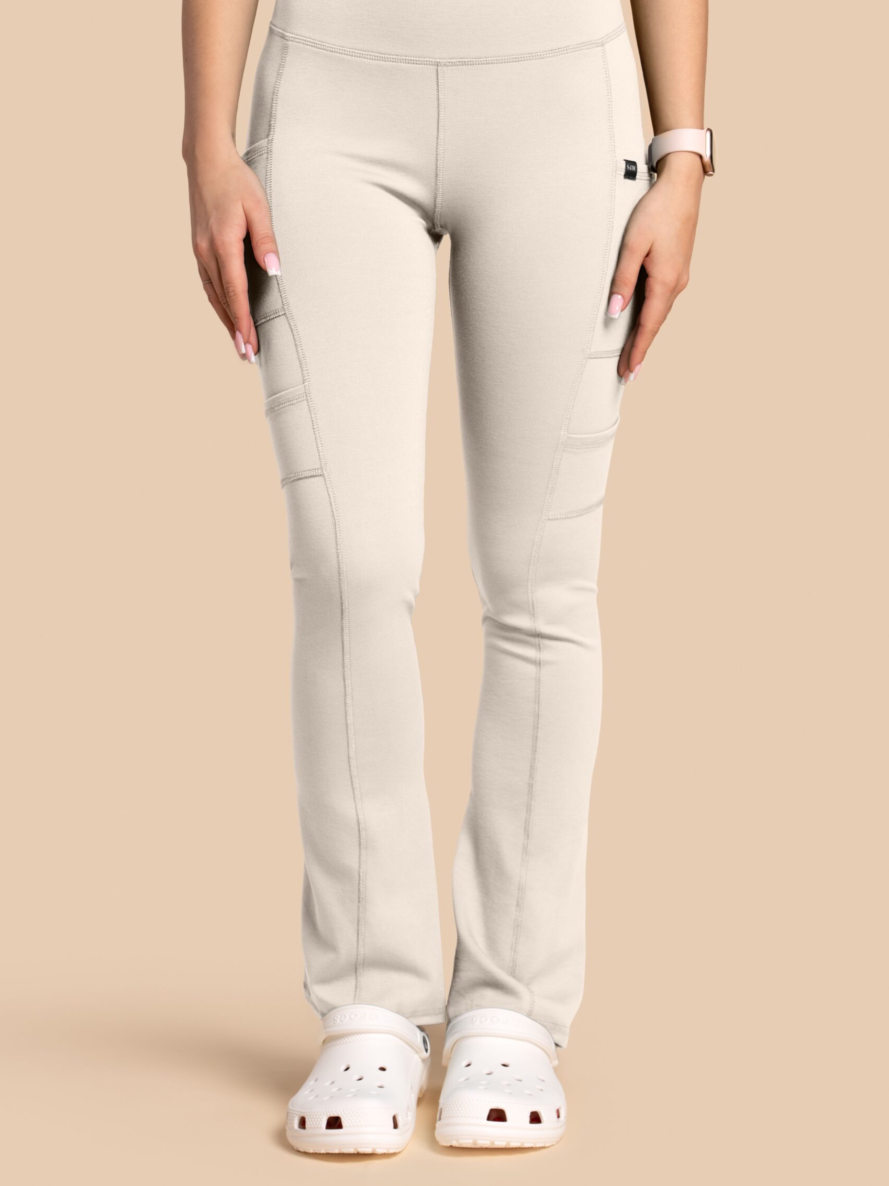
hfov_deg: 14.8
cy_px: 534
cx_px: 446
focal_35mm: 100
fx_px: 3425
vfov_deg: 19.6
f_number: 9
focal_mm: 92
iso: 100
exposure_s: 1/160
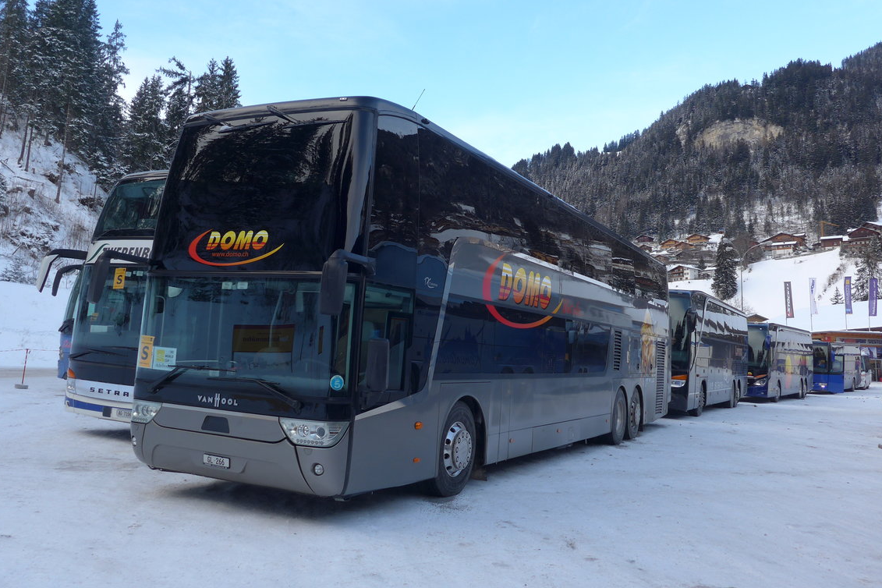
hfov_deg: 58.7
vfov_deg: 41.0
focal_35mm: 32
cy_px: 259
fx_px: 784
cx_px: 422
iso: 80
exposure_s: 1/250
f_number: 2.8
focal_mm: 6
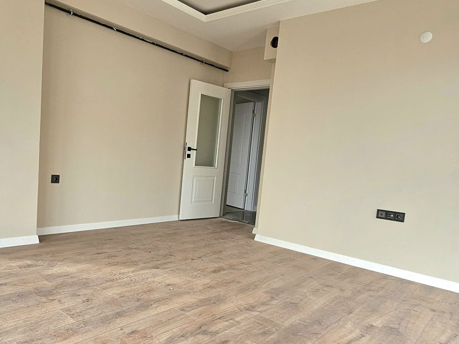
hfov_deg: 68.5
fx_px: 331
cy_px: 205
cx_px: 178
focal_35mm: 25
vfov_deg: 54.5
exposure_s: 1/270
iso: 64
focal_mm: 2.2
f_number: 2.2
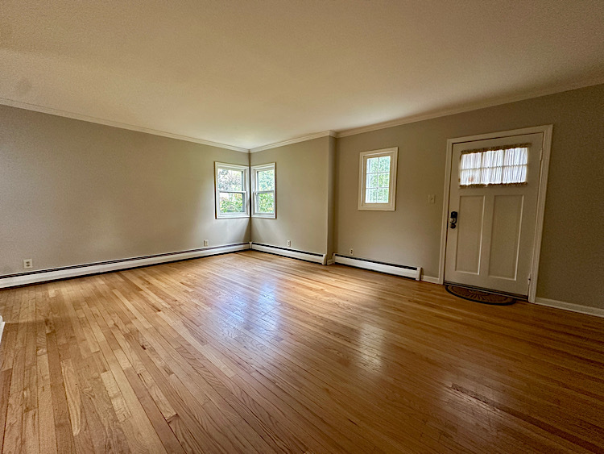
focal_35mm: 14
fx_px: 244
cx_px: 302
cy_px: 227
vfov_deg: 85.7
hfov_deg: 102.0
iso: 250
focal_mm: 2.22
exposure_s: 1/99
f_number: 2.2
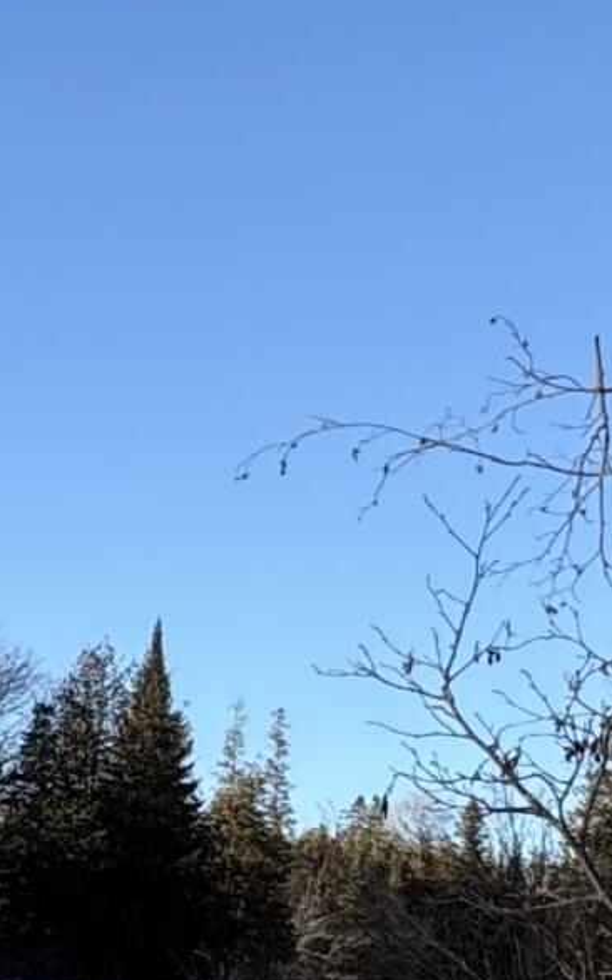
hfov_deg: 16.5
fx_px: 2029
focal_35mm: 76
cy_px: 876
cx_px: -90
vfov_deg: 26.3
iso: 50
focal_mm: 2.22
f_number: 2.2
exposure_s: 1/1048
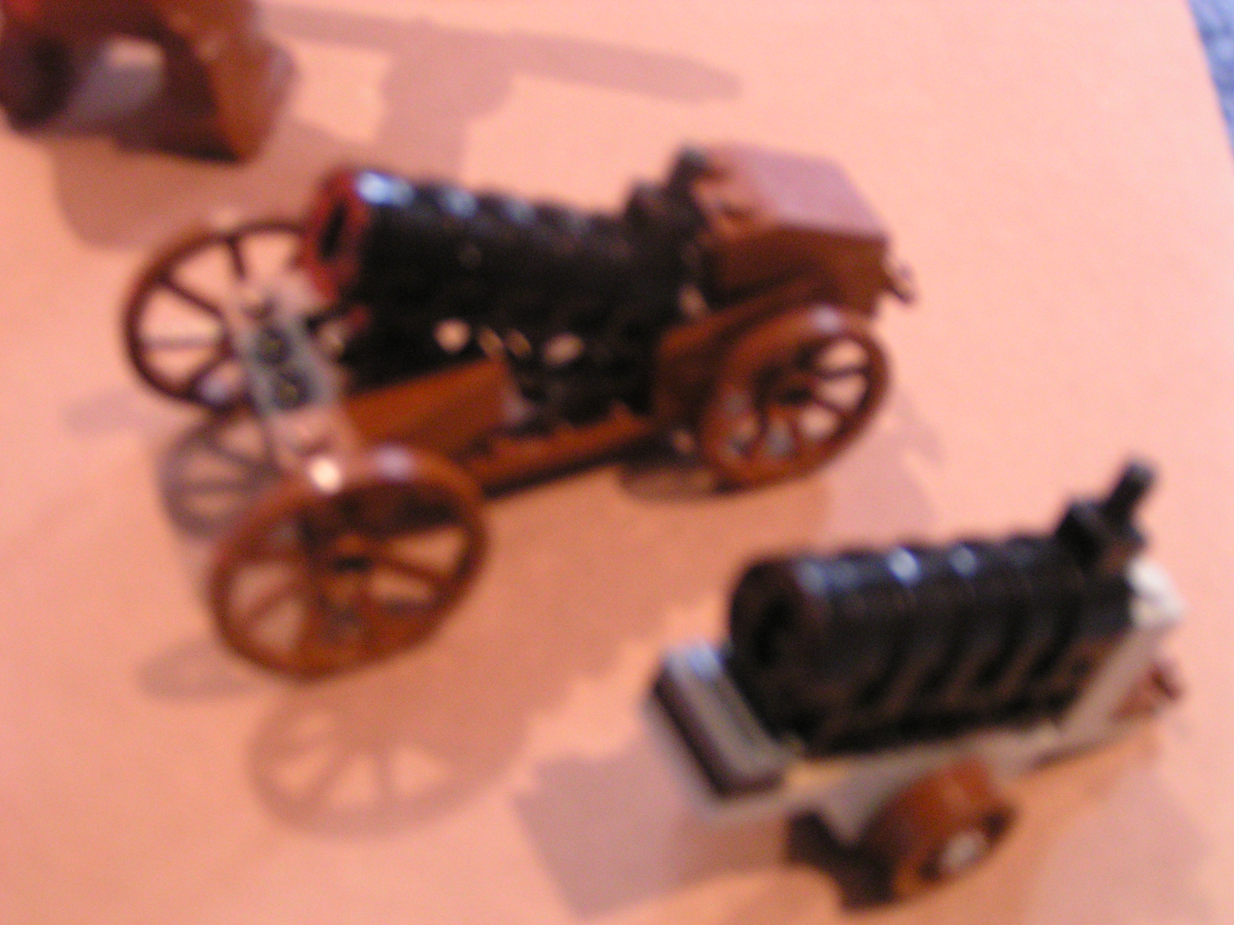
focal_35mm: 49
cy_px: 462
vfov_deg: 29.7
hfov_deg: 38.9
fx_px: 1747
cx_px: 617
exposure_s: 1/1.6
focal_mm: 7.6
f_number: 2.8
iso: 200
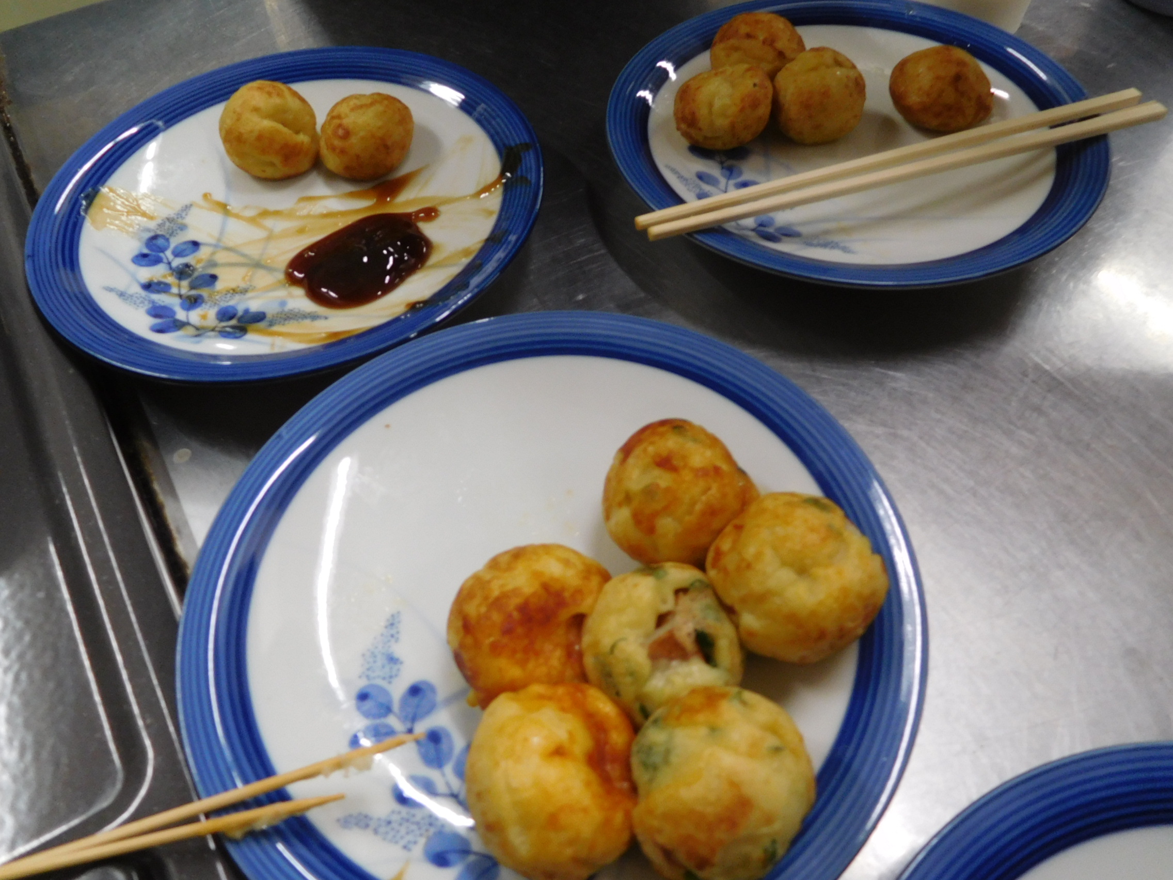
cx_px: 586
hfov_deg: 69.4
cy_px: 440
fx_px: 847
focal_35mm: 25
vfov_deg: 54.9
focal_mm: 4.5
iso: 250
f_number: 3.4
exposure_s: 1/30
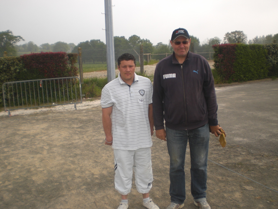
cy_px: 104
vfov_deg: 37.7
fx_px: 305
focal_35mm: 38
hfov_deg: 49.0
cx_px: 139
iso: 50
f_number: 3.1
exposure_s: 1/500
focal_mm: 6.3
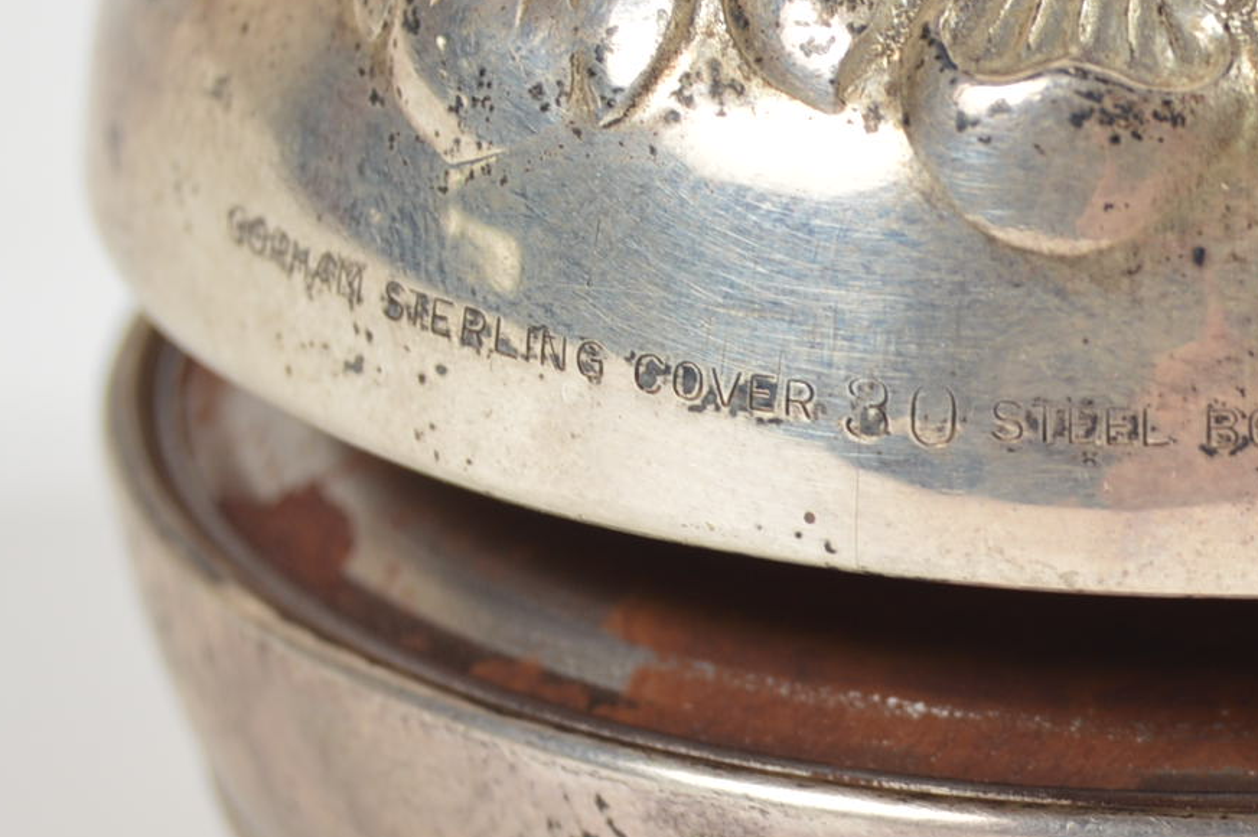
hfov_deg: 7.2
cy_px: 385
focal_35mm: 285
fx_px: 9942
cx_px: 1415
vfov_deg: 4.8
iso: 100
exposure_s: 1/80
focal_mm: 55
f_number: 7.1
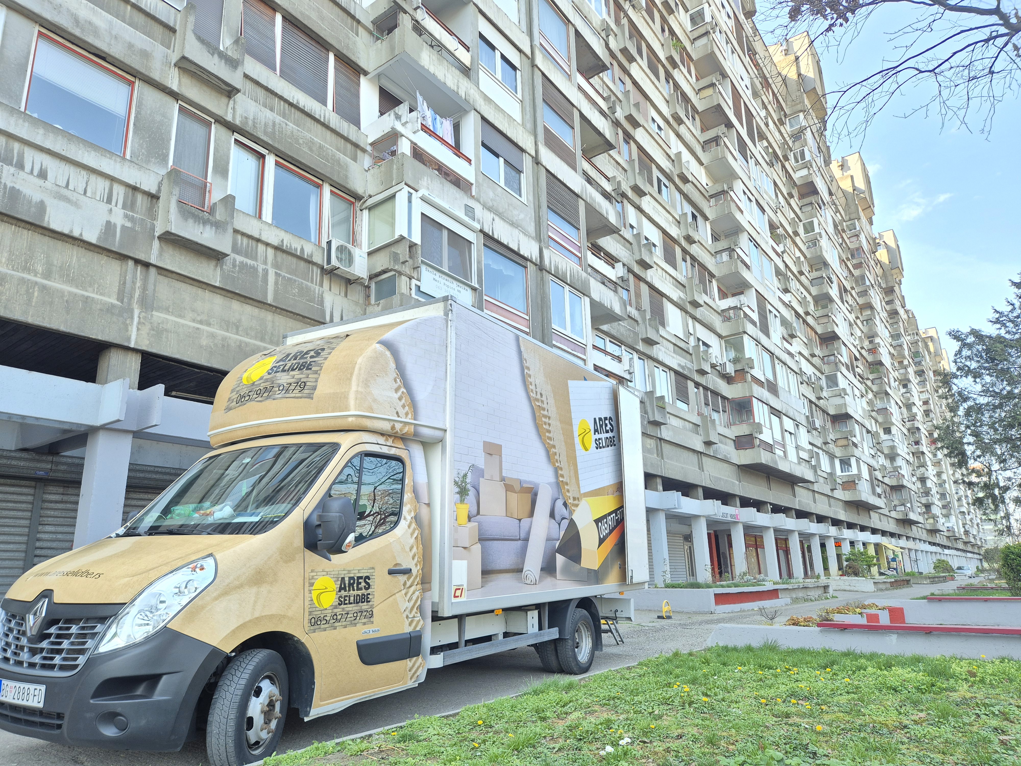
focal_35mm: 23
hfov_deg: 73.9
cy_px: 383
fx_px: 678
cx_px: 510
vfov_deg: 58.9
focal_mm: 5.4
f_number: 1.8
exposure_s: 1/180
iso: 50
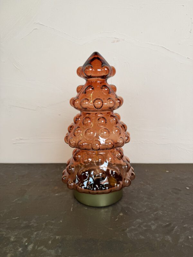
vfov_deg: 71.6
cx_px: 96
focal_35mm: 24
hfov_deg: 56.8
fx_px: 178
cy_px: 128
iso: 80
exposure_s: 1/100
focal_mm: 6.76
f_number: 1.78
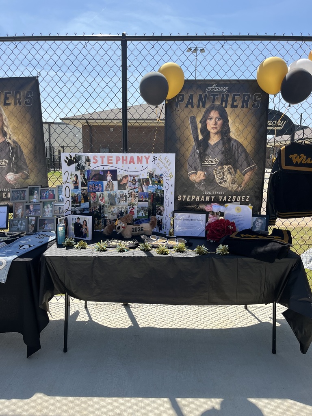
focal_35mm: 26
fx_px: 312
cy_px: 208
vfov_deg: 67.3
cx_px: 156
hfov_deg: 53.1
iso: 50
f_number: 1.6
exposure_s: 1/2755
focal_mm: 5.1
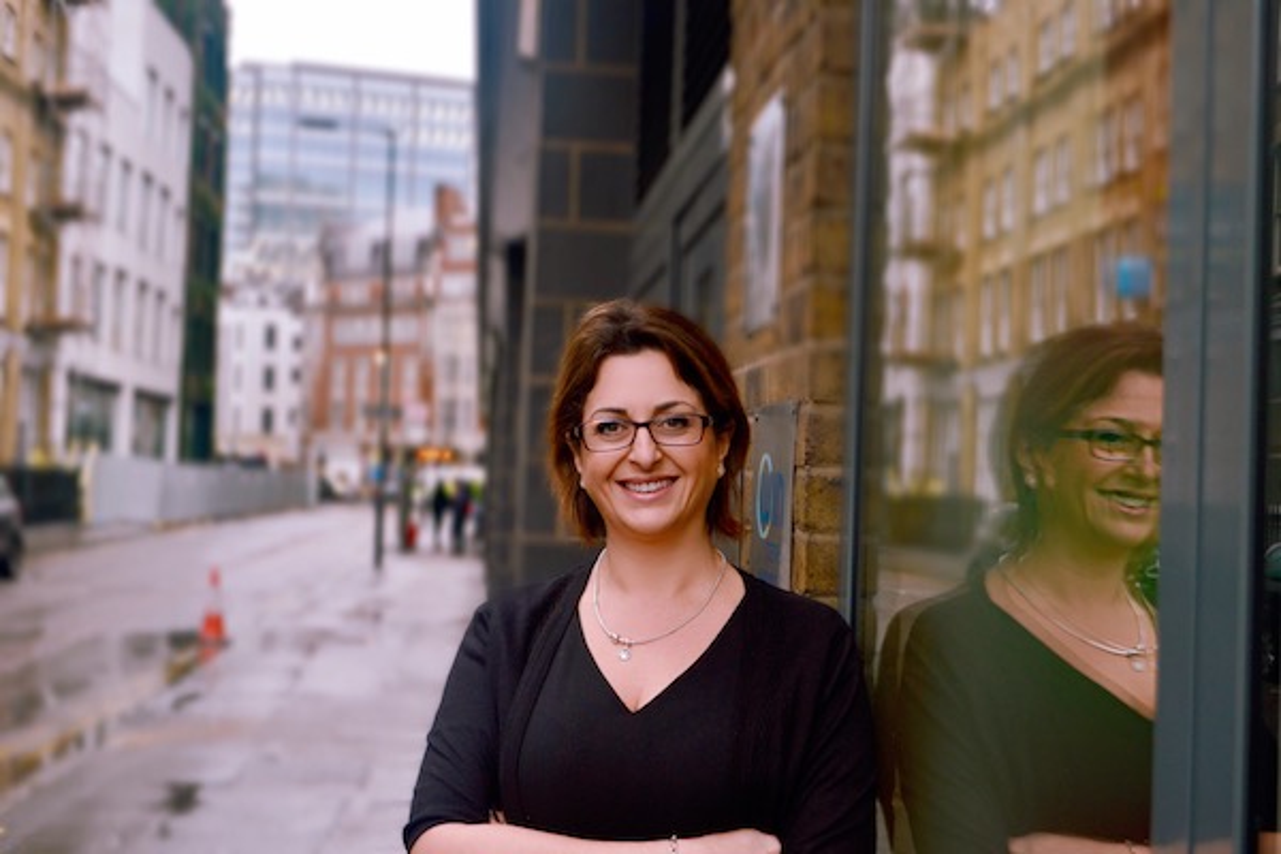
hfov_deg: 41.1
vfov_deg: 28.1
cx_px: 640
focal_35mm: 48
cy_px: 427
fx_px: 1708
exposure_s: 1/25
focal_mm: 32
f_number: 5.6
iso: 250
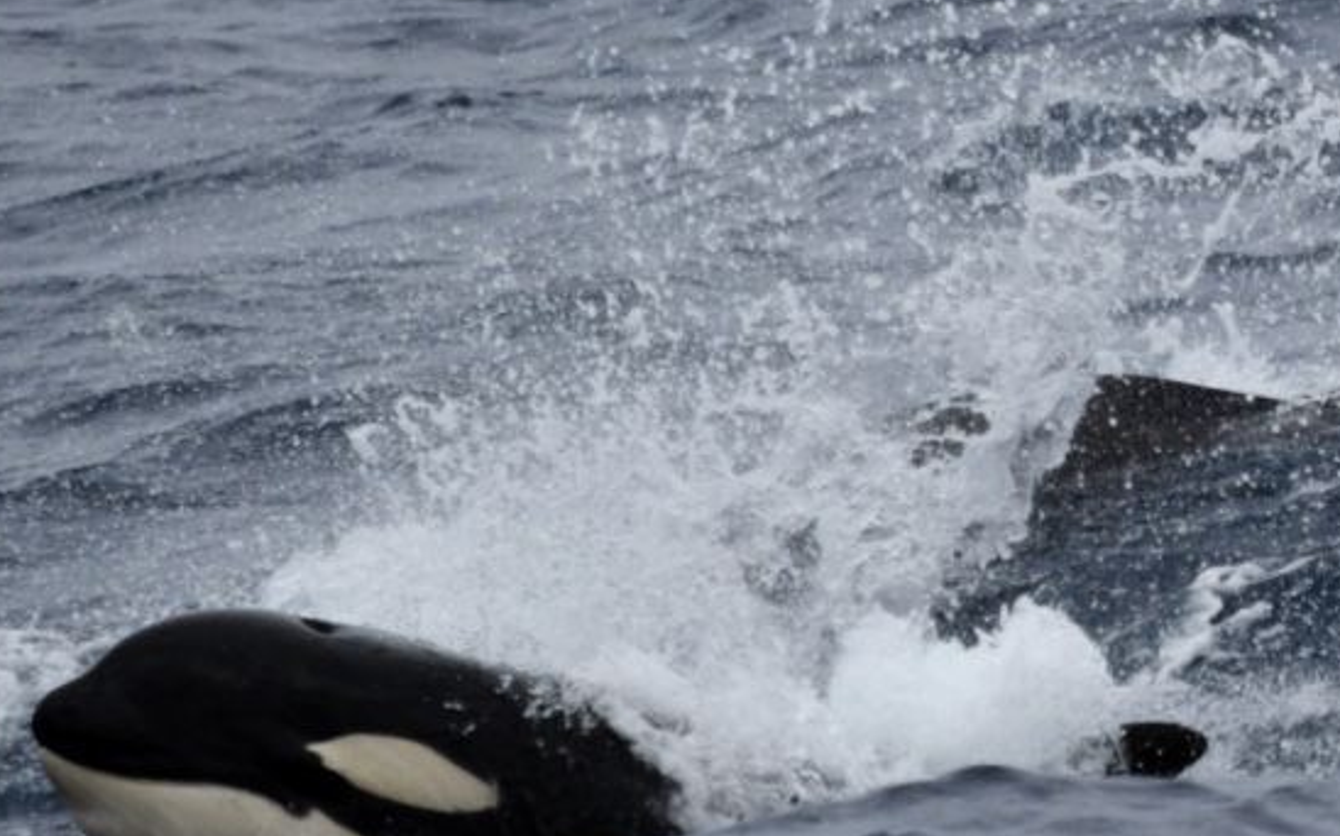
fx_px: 32598
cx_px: 594
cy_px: 534
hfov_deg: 2.4
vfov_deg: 1.5
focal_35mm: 893
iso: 1000
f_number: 6.3
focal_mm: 600
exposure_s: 1/8000
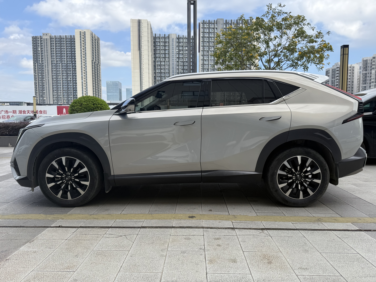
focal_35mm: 24
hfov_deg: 71.6
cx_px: 188
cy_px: 141
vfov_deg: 56.8
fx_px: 261
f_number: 1.78
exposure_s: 1/2000
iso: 80
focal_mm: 6.76
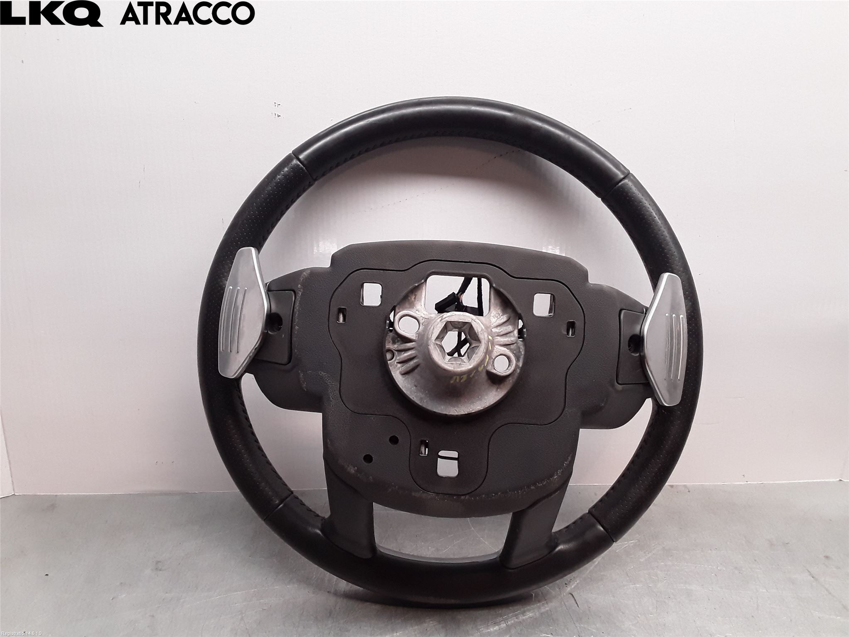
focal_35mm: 28
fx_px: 687
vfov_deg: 49.7
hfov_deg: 63.4
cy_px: 318
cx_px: 424
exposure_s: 1/100
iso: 100
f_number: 1.9
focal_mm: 2.91
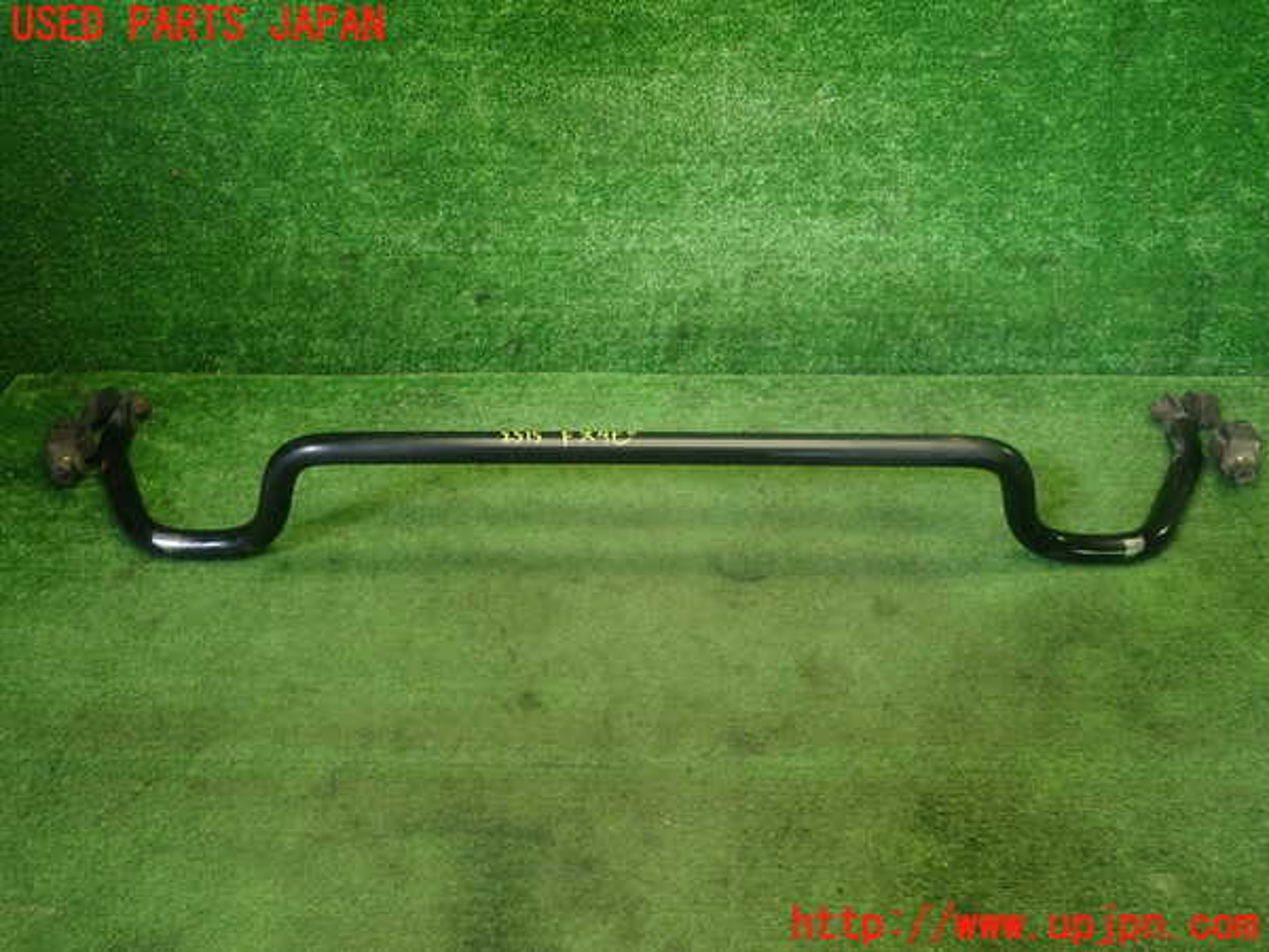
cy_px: 476
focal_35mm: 30
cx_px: 634
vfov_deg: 46.8
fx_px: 1100
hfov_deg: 60.0
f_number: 2.3
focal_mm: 5.4
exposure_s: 1/50
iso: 200
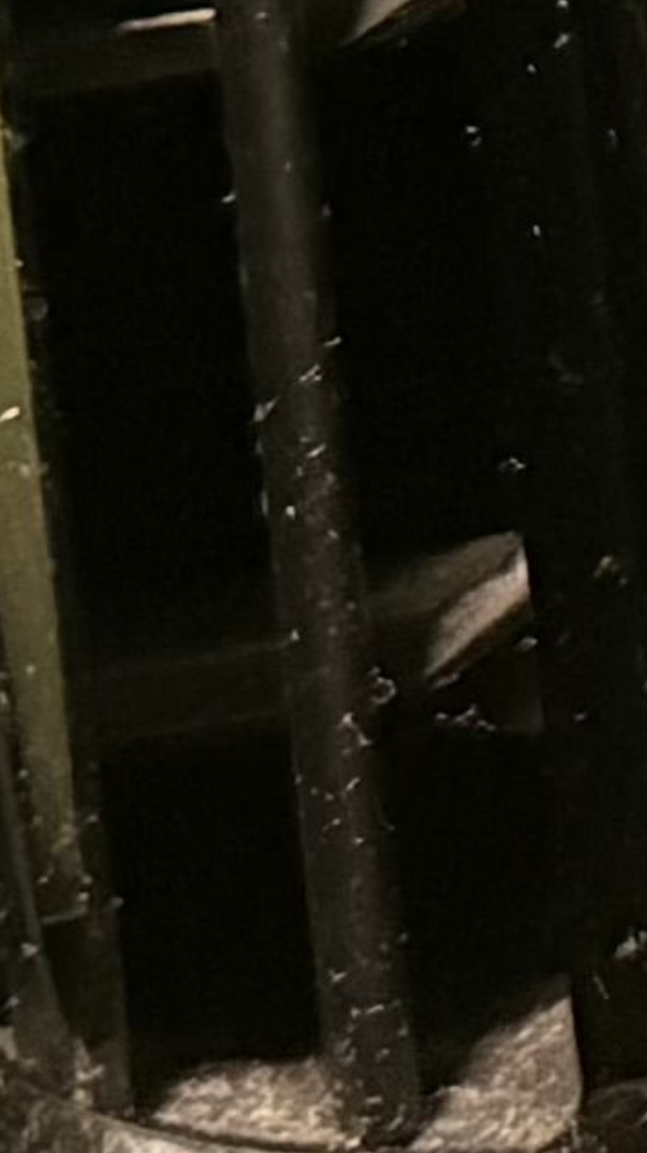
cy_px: -1093
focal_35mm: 235
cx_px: 2758
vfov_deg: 8.7
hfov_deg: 4.6
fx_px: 7179
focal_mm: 6.76
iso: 1000
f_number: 1.78
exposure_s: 1/39
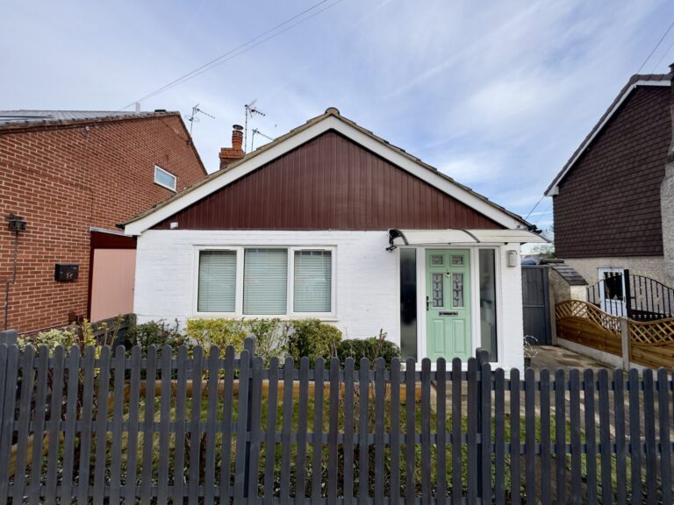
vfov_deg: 85.7
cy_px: 252
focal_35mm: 14
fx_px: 273
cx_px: 337
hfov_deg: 102.1
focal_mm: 2.22
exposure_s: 1/388
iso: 40
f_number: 2.2
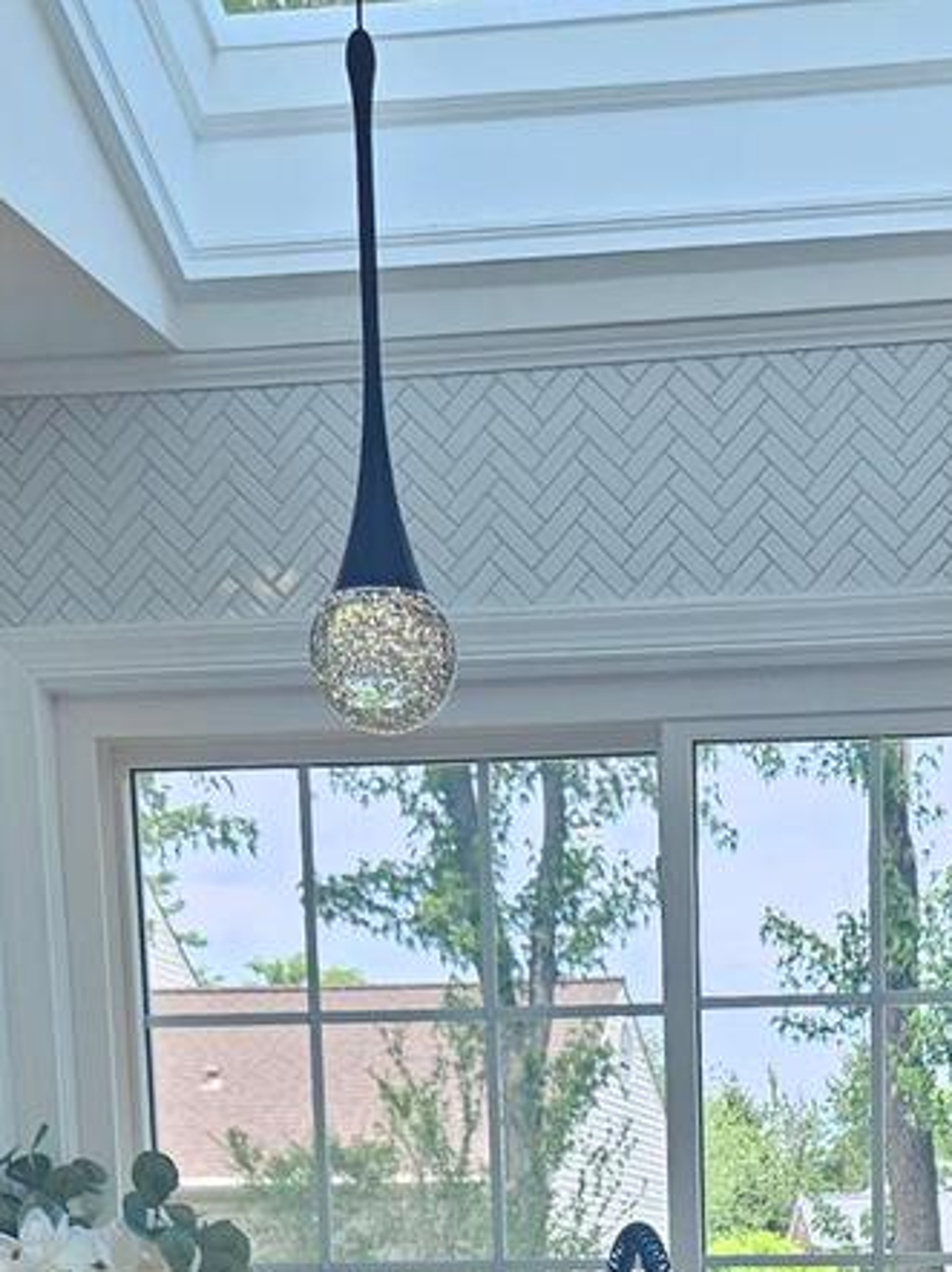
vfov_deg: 21.1
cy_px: 1839
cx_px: 897
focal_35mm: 80
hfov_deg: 18.1
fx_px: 2936
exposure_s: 1/169
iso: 25
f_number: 1.8
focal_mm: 5.4
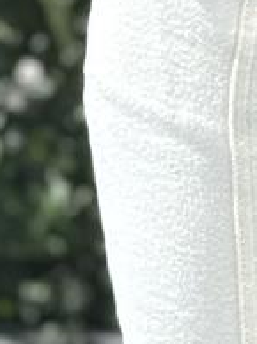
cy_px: -675
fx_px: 3274
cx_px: 537
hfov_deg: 4.4
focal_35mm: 330
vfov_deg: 5.6
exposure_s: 1/388
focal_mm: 6.76
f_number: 1.78
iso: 64
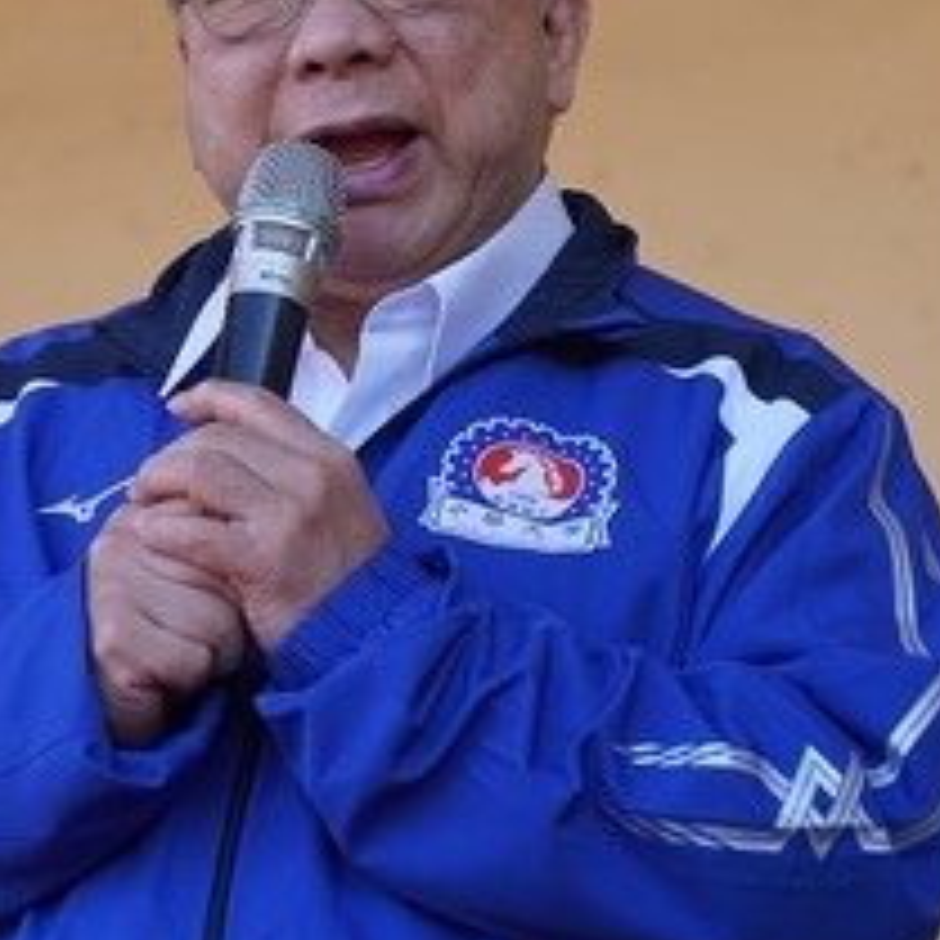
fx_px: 8356
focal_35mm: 272
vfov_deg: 6.4
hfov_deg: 6.4
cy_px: 279
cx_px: 207
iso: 200
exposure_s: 1/160
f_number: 5.6
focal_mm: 93
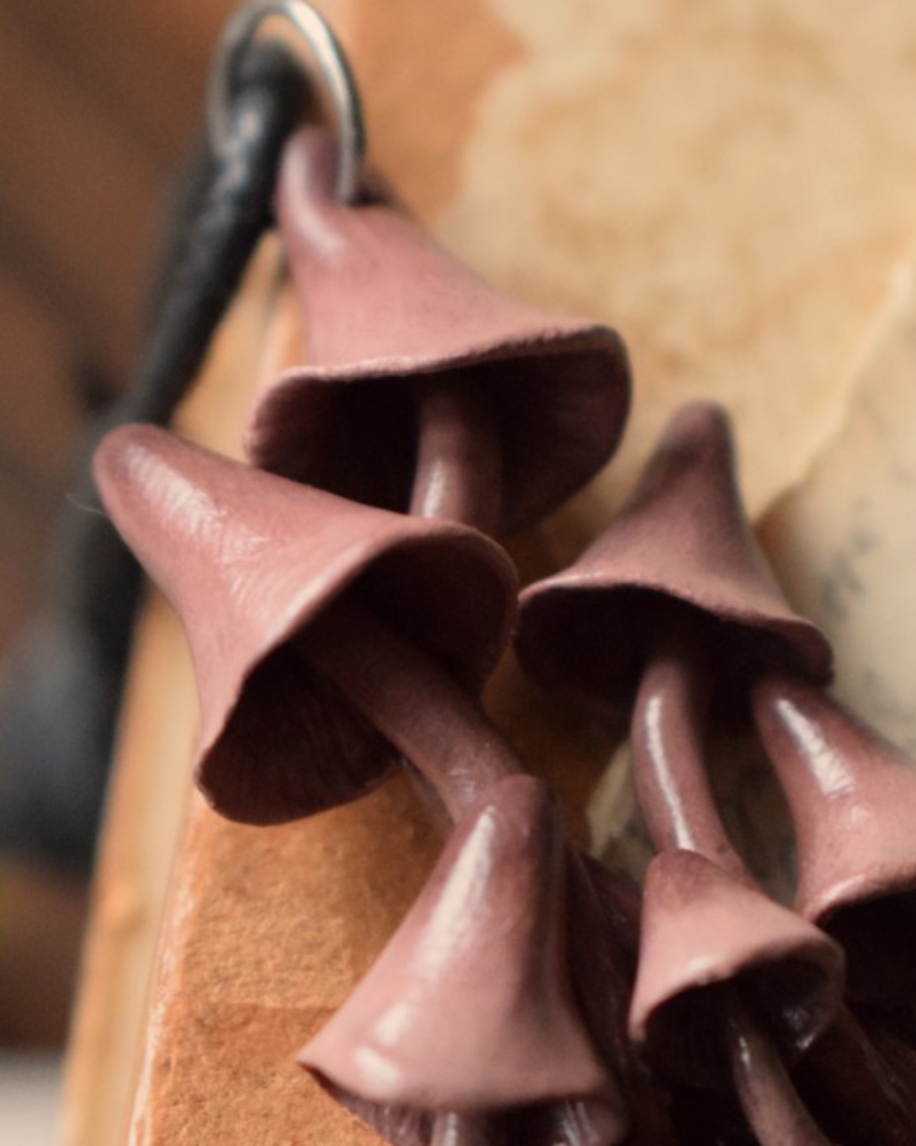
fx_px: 4228
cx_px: 504
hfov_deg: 12.4
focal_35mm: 125
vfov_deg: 15.4
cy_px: 736
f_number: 5.6
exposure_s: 1/25
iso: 6400
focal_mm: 55
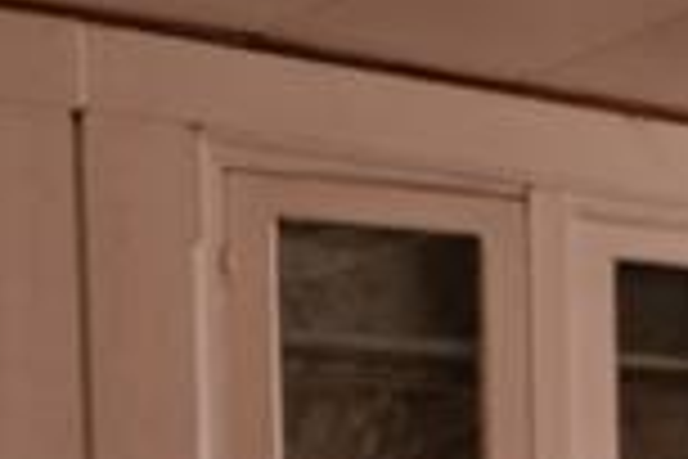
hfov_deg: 16.5
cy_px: 670
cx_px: 1291
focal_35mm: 100
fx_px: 1911
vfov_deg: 13.0
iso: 250
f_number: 1.8
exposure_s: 1/170
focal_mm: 5.4
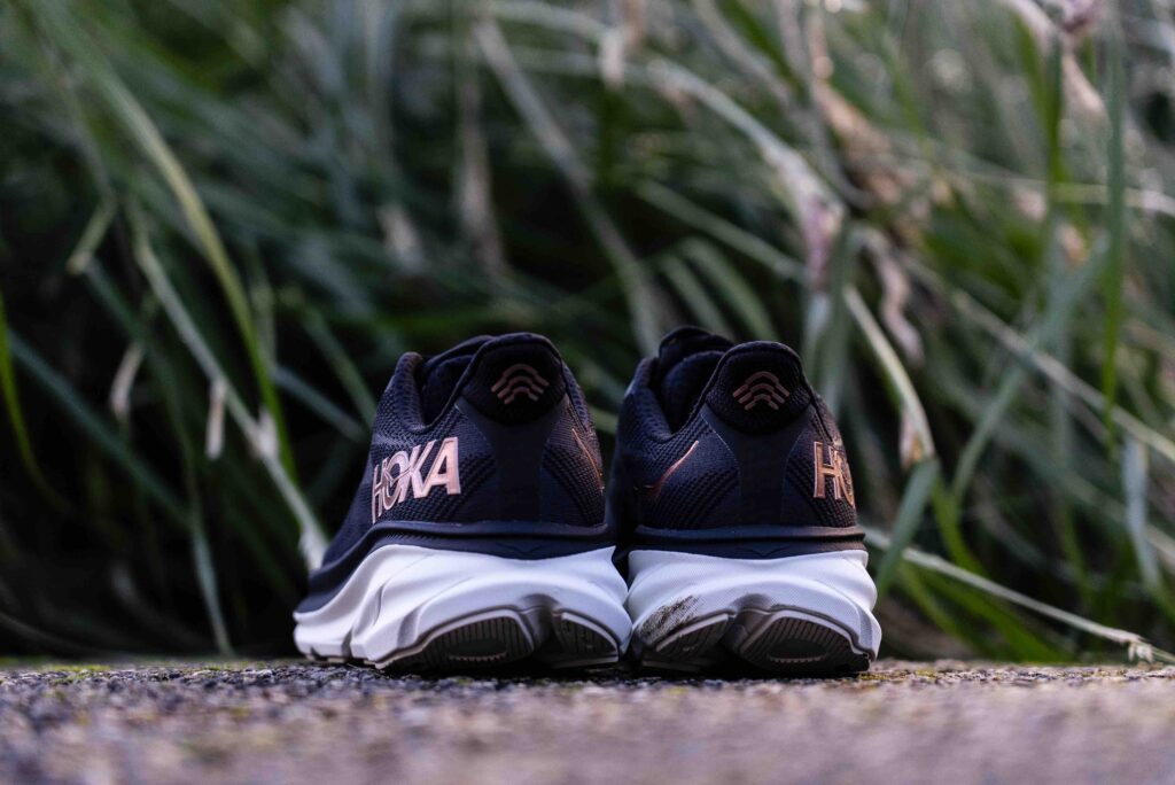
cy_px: 392
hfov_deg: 19.4
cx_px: 588
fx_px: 3429
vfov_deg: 13.1
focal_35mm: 105
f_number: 4
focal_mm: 105
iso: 2000
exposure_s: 1/1000
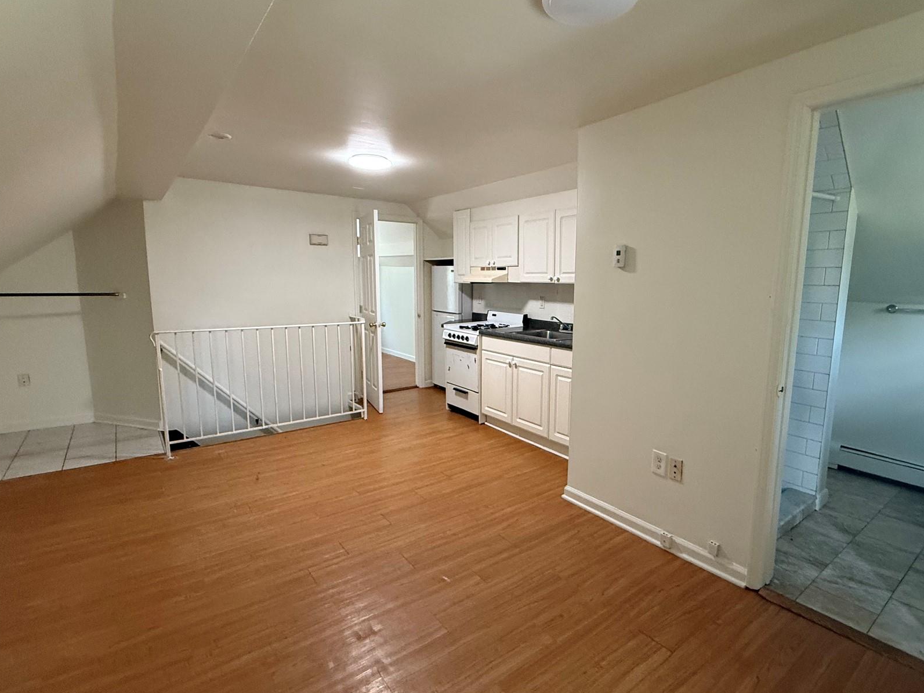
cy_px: 347
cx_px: 502
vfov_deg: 71.6
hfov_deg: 87.5
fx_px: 481
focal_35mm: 18
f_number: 2.2
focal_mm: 2.22
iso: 400
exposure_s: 1/60
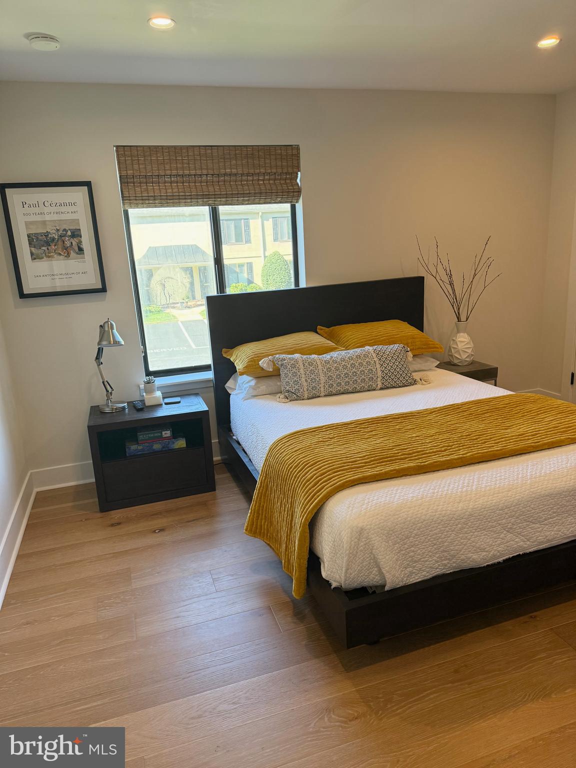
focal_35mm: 24
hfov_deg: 56.8
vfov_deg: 71.6
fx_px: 532
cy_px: 384
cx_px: 288
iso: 200
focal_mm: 6.76
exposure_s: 1/133
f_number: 1.78
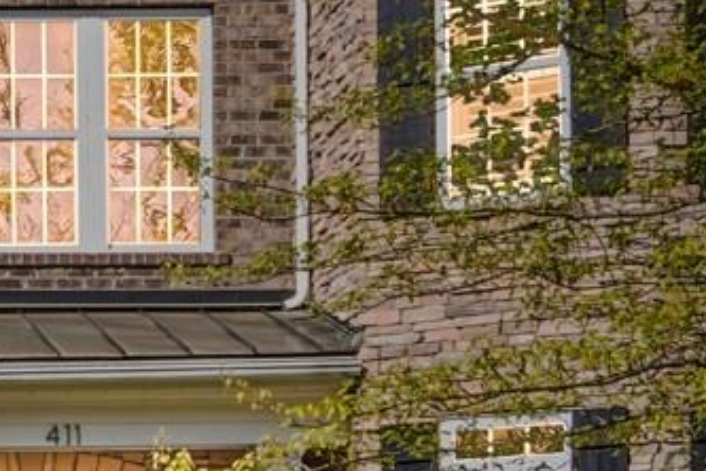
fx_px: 3530
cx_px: -570
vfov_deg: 7.6
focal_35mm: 180
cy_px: 325
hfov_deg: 10.7
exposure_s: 1/60
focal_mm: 30
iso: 50
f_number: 10
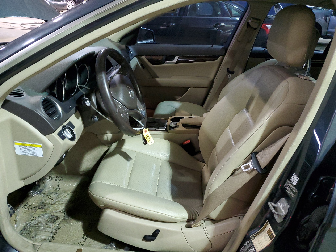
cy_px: 126
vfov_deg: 53.1
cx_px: 168
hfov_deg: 67.3
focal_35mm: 26
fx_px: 252
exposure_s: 1/24
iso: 291
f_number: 1.5
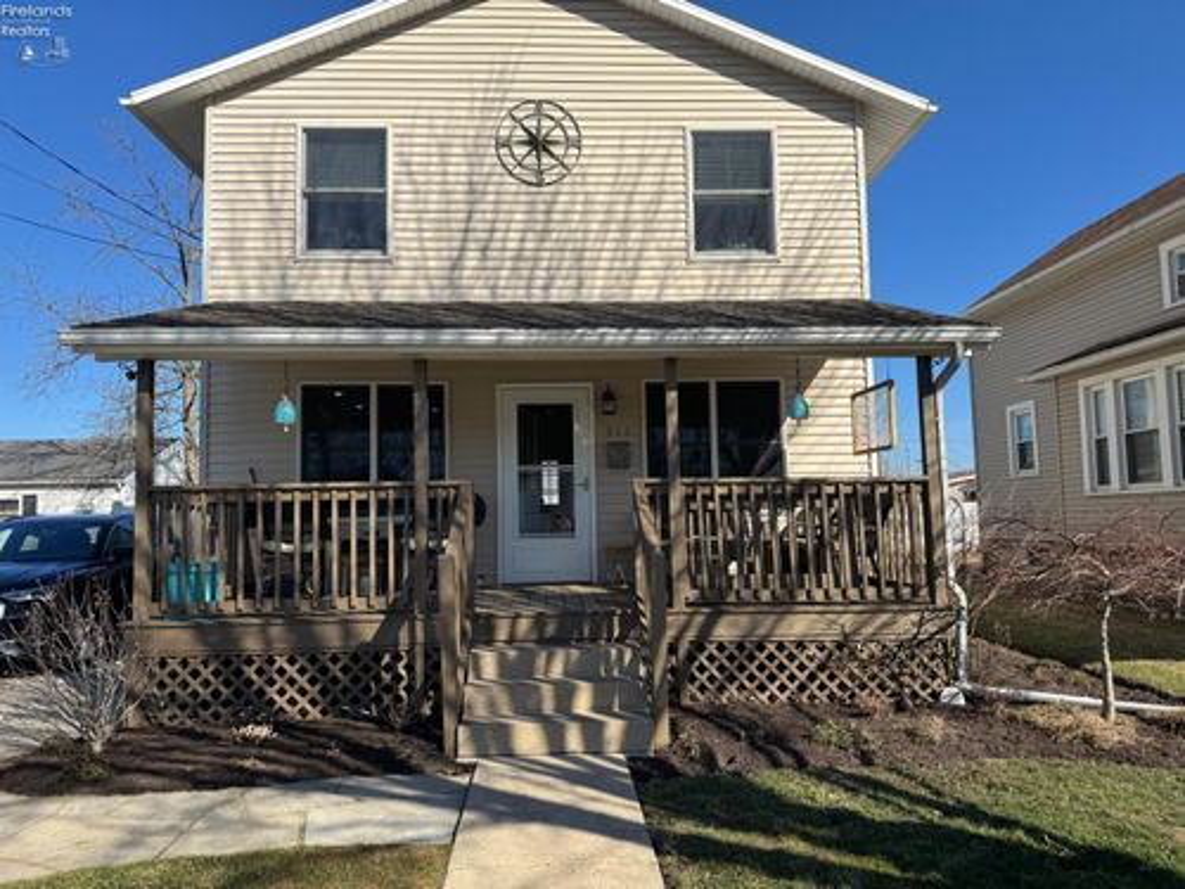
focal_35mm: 24
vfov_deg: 56.8
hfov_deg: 71.6
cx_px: 592
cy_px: 444
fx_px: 822
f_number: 1.78
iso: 80
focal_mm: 6.76
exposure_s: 1/4310
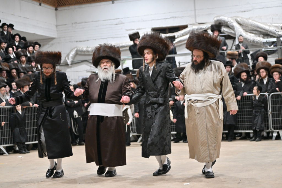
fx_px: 548
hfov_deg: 28.8
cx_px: 141
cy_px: 94
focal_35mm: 70
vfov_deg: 19.5
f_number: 2.8
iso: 1600
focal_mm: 70
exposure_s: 1/400
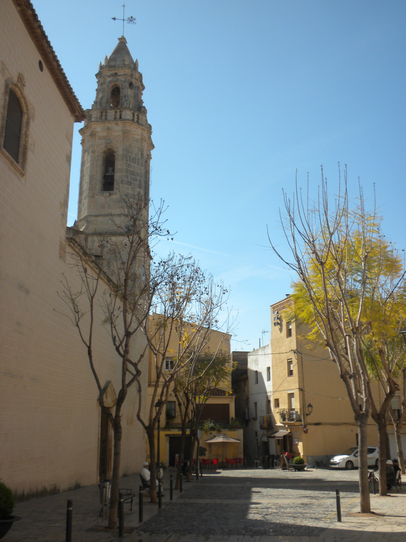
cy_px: 271
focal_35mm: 37
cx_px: 203
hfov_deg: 38.7
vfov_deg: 50.1
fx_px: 579
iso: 64
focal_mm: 6.6
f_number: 10
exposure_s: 1/101
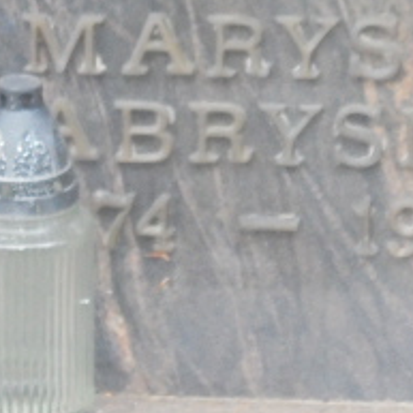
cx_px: 233
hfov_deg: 5.6
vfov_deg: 5.6
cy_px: 26
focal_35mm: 314
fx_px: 4238
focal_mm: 19.2
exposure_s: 1/20
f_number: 5.1
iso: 400
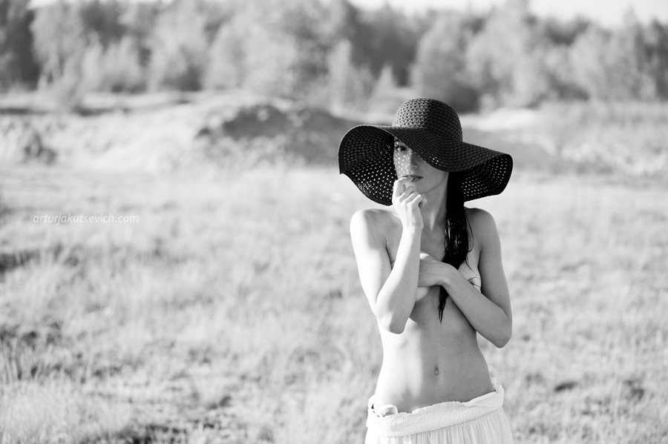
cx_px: 334
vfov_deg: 13.0
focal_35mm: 105
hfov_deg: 19.5
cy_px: 222
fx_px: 1947
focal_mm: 105
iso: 200
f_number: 4
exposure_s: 1/400
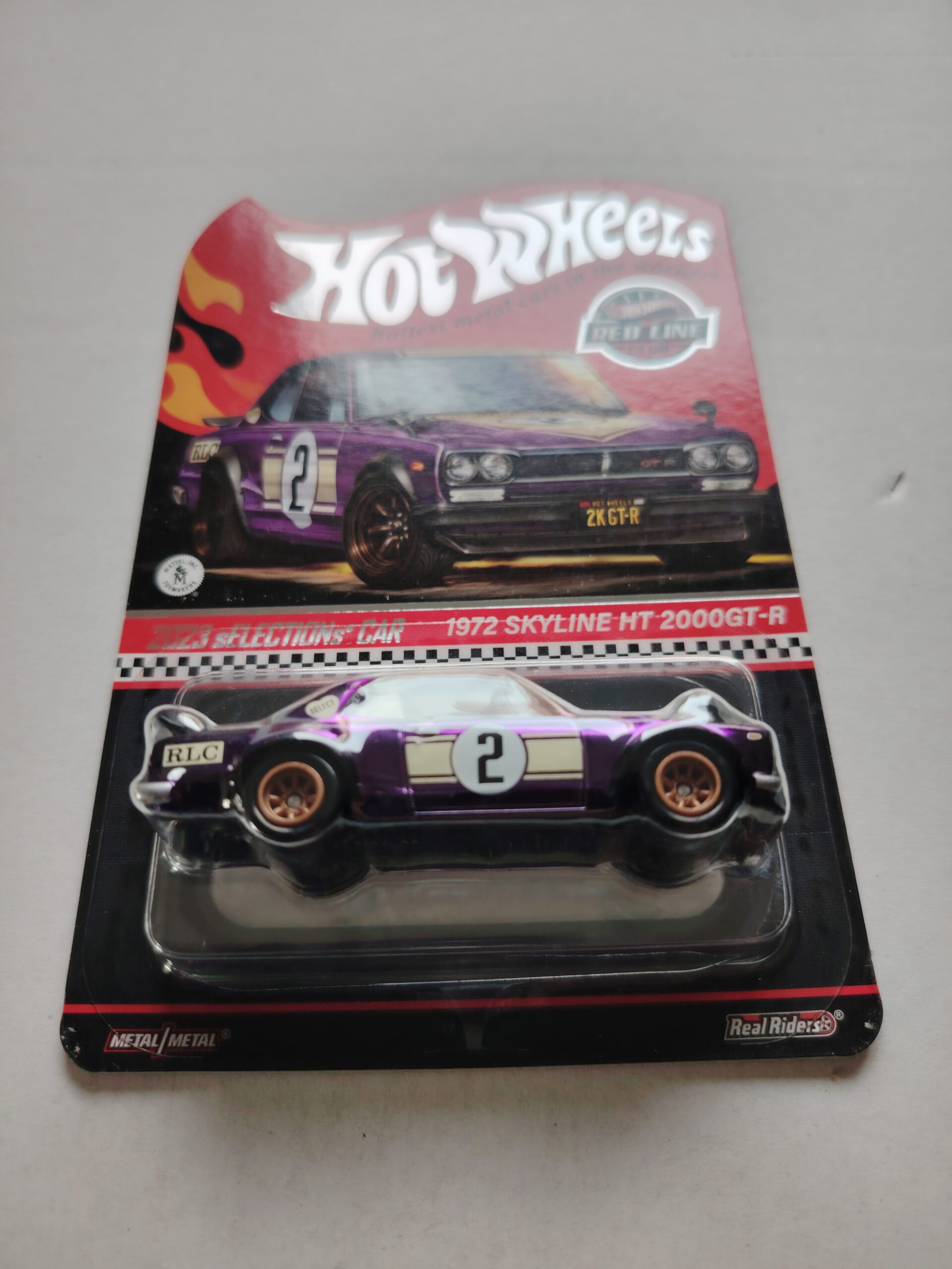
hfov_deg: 56.8
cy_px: 634
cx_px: 476
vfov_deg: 71.6
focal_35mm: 24
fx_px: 880
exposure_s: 1/50
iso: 291
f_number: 1.75
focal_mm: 5.25
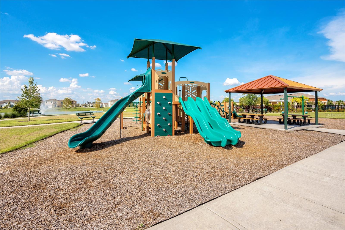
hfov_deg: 96.7
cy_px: 115
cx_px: 172
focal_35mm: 16
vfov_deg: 73.7
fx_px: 153
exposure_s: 1/250
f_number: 10
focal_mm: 16
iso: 100
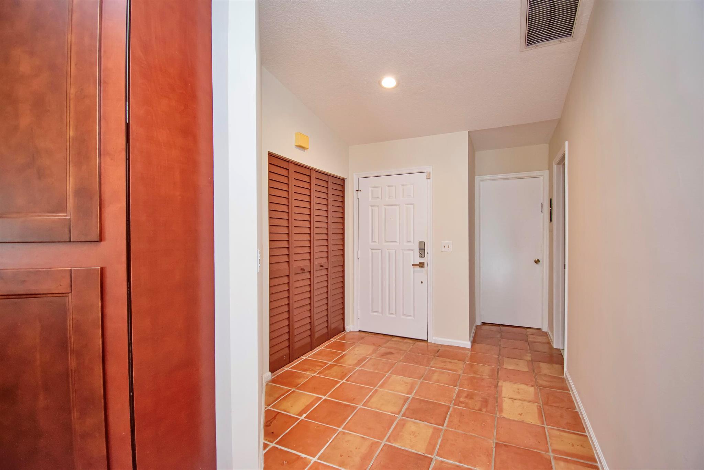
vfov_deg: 77.3
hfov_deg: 100.4
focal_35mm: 15
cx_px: 352
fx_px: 293
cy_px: 235
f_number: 4.5
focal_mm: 10
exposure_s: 1/60
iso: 1100
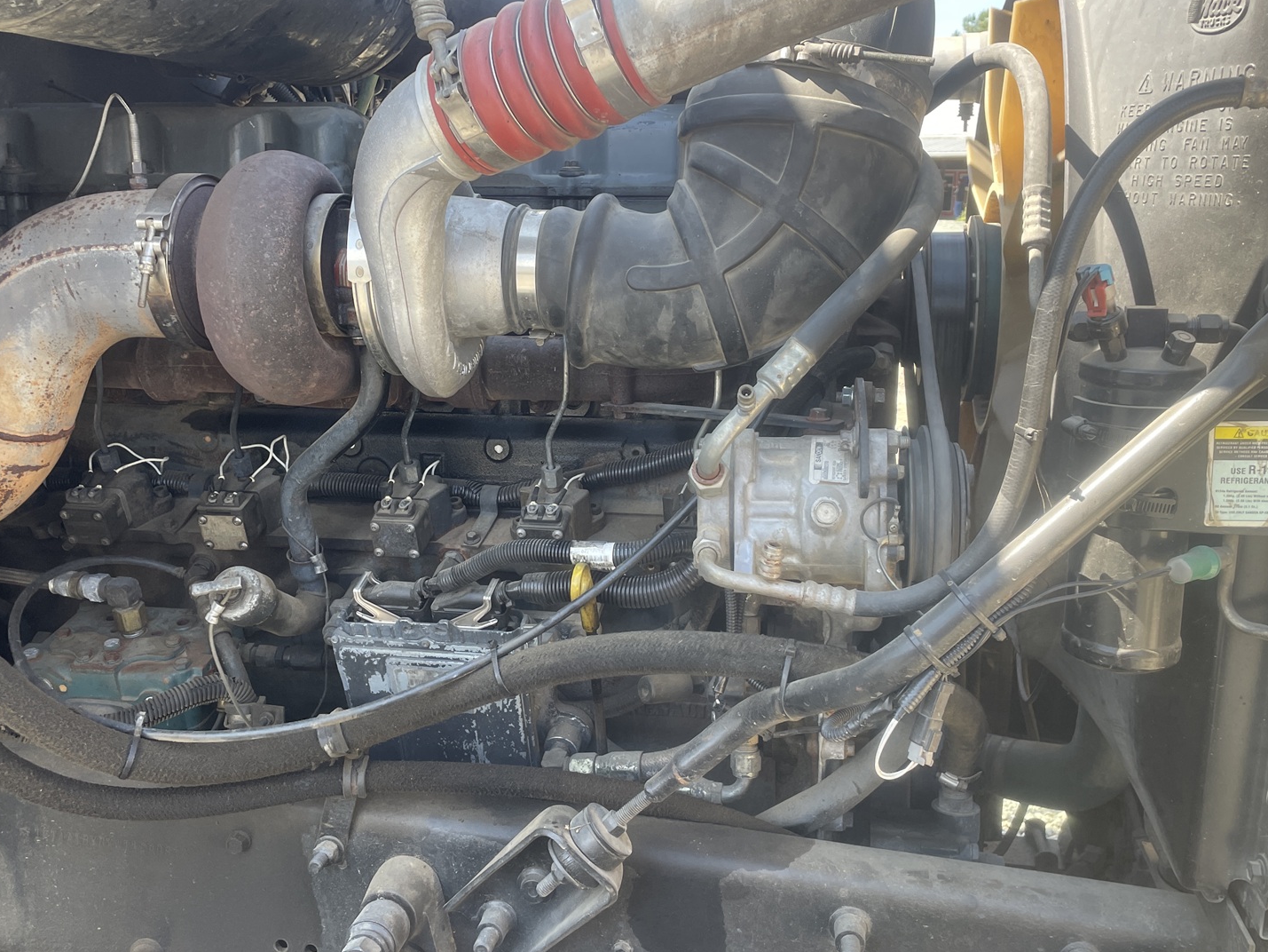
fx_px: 1209
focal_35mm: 33
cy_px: 456
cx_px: 624
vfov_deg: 42.9
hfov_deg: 55.3
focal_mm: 4.2
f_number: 1.6
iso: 32
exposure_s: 1/246
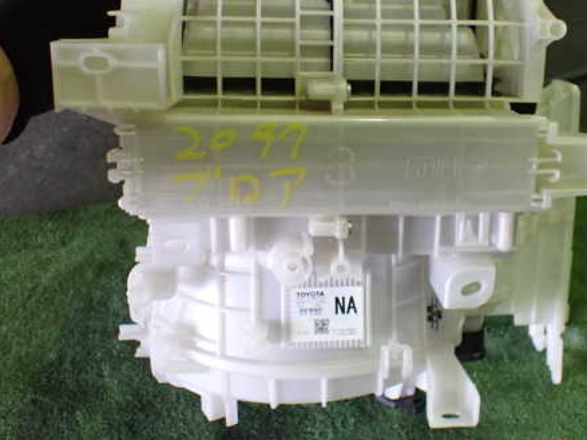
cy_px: 169
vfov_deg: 35.0
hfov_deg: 45.4
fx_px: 695
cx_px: 365
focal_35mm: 41
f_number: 2.3
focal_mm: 5.4
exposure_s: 1/60
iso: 800
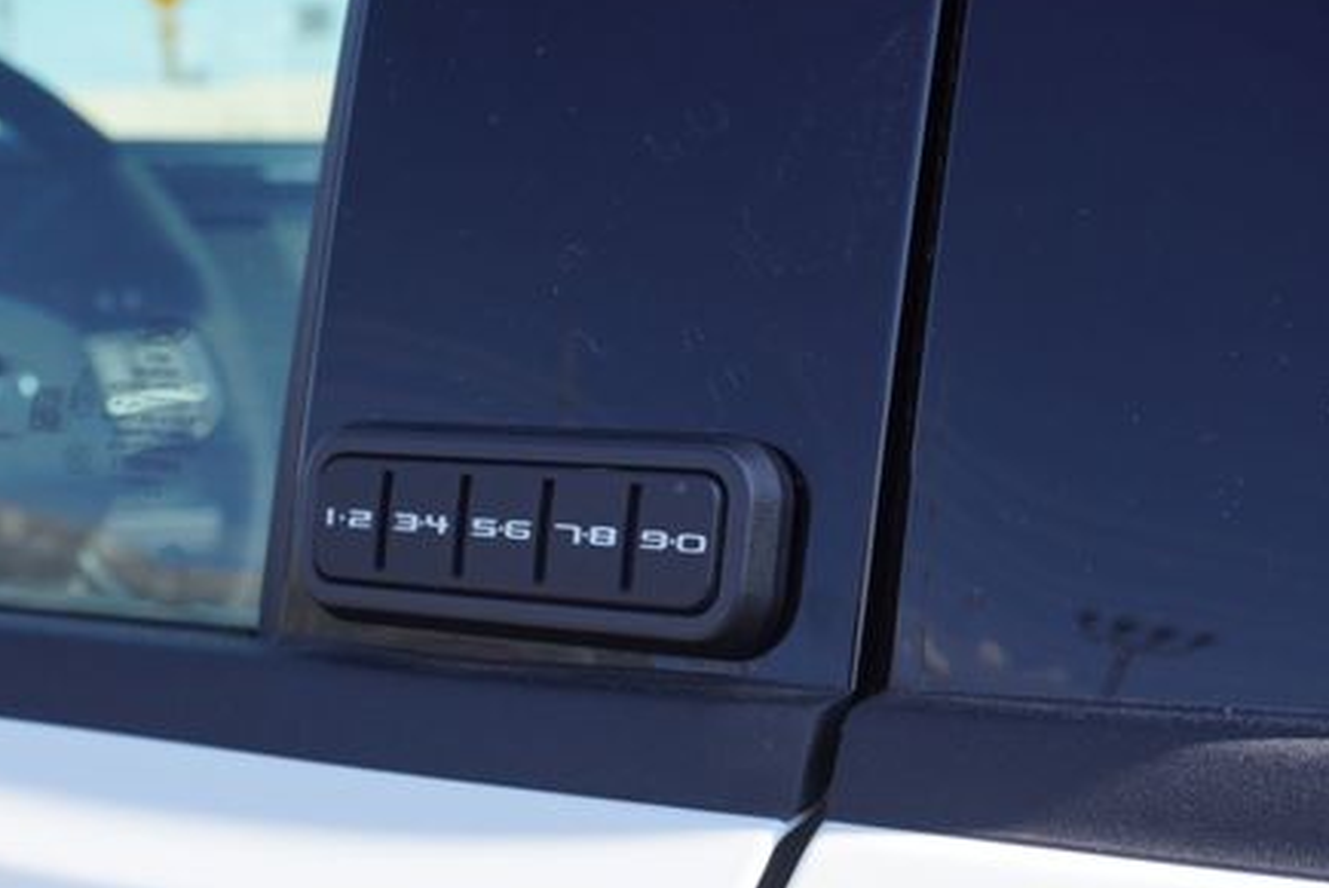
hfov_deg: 32.3
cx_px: 557
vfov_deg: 21.8
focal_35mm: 62
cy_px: 615
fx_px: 2290
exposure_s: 1/125
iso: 100
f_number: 6.3
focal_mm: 28
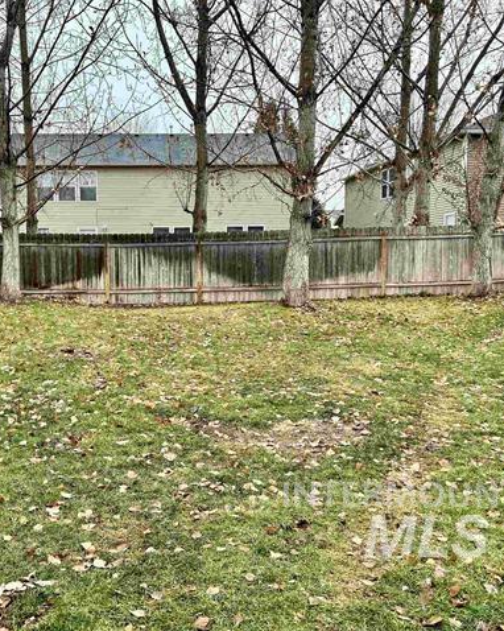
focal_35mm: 34
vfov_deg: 52.9
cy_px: 316
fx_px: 634
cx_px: 165
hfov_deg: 42.7
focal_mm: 5.7
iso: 40
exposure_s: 1/227
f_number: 1.5
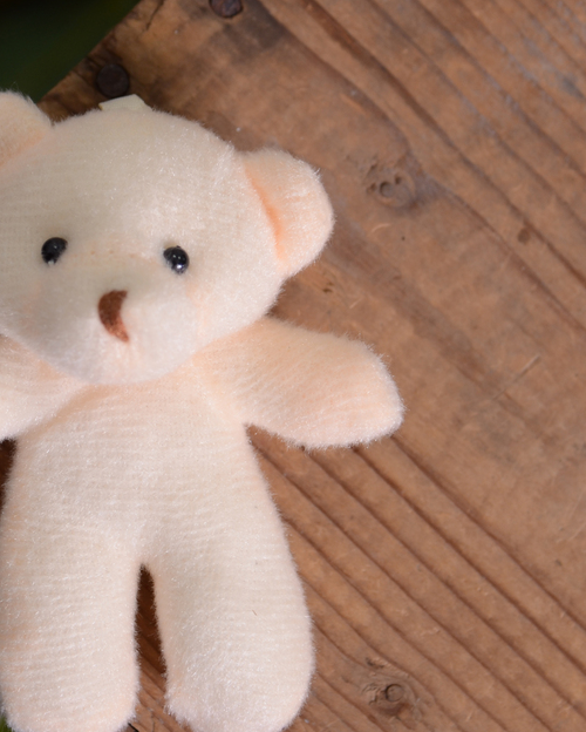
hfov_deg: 11.4
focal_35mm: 135
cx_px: 137
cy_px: 414
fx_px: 2924
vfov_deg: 14.3
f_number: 4
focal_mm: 50
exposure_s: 1/100
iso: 200
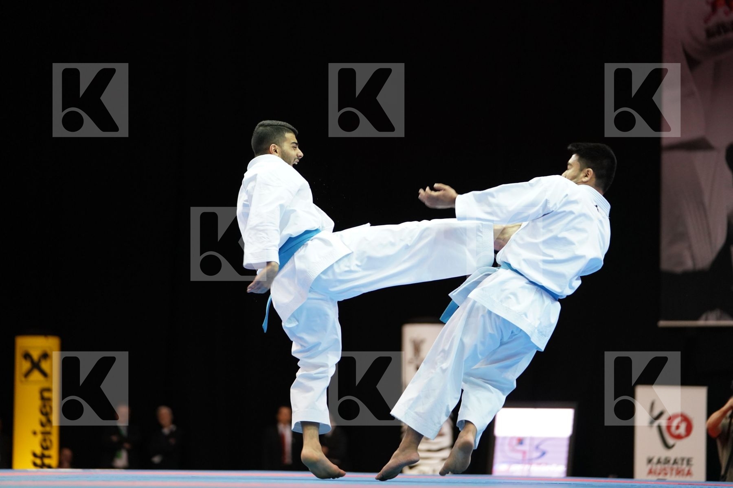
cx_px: 366
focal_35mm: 129
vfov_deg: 10.6
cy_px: 244
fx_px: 2626
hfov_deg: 15.9
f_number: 2.8
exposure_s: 1/500
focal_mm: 129
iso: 2500
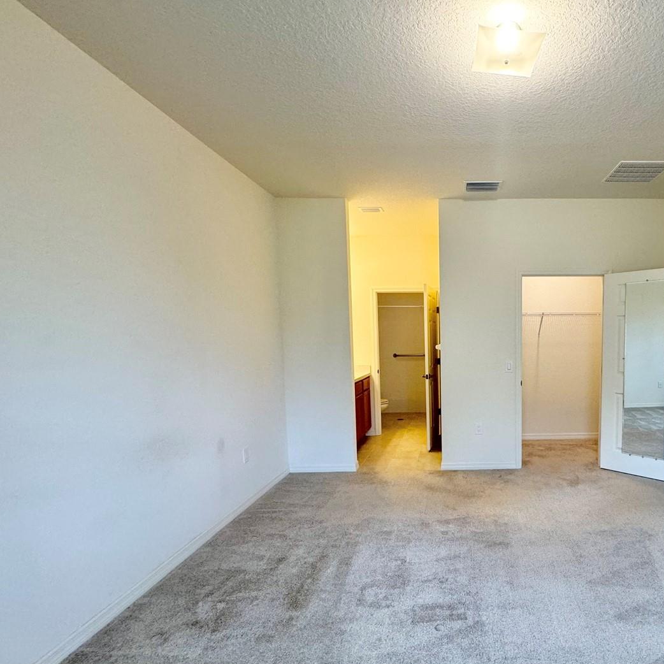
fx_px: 412
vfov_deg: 77.4
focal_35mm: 19
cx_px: 469
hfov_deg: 74.0
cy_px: 372
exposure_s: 1/120
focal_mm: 2.22
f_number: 2.2
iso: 200
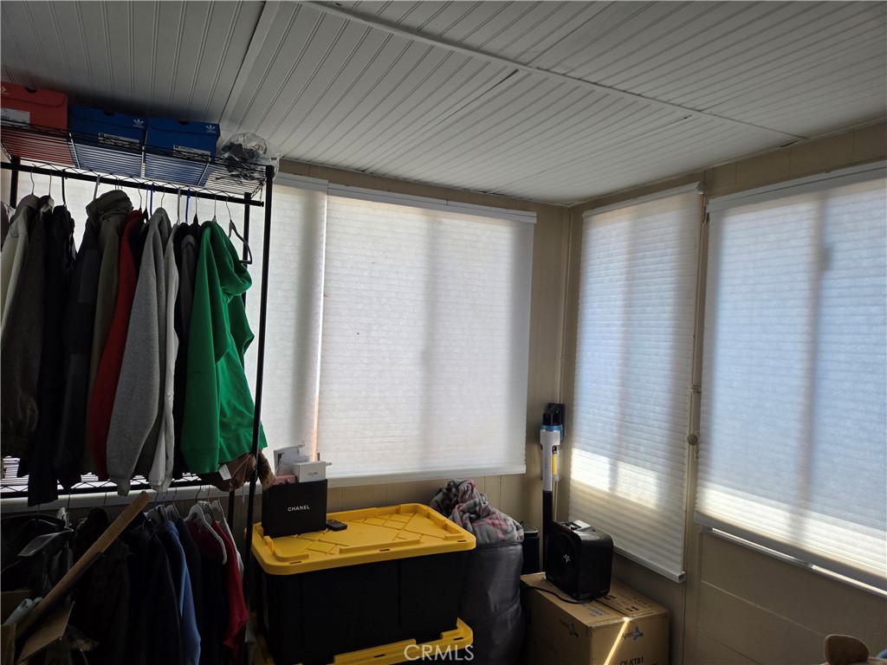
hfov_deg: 73.9
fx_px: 589
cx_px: 444
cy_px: 332
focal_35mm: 23
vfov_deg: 58.9
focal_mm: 5.4
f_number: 1.8
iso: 50
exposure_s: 1/180
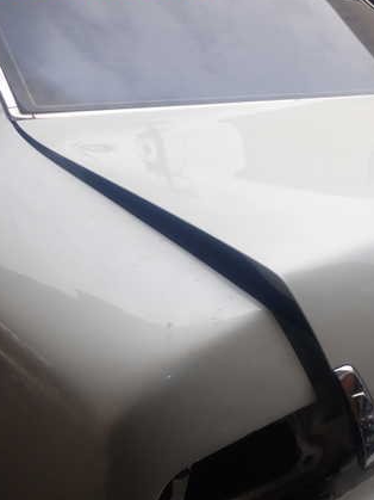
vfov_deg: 43.8
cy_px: 235
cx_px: 347
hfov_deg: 31.7
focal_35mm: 43
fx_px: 620
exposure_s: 1/125
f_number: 6.3
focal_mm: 5.4
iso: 100
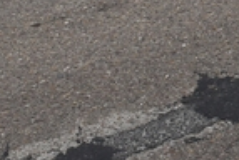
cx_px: 471
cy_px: -202
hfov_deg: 11.0
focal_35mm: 170
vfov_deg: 7.6
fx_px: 1131
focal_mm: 18
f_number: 9
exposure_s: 1/320
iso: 200
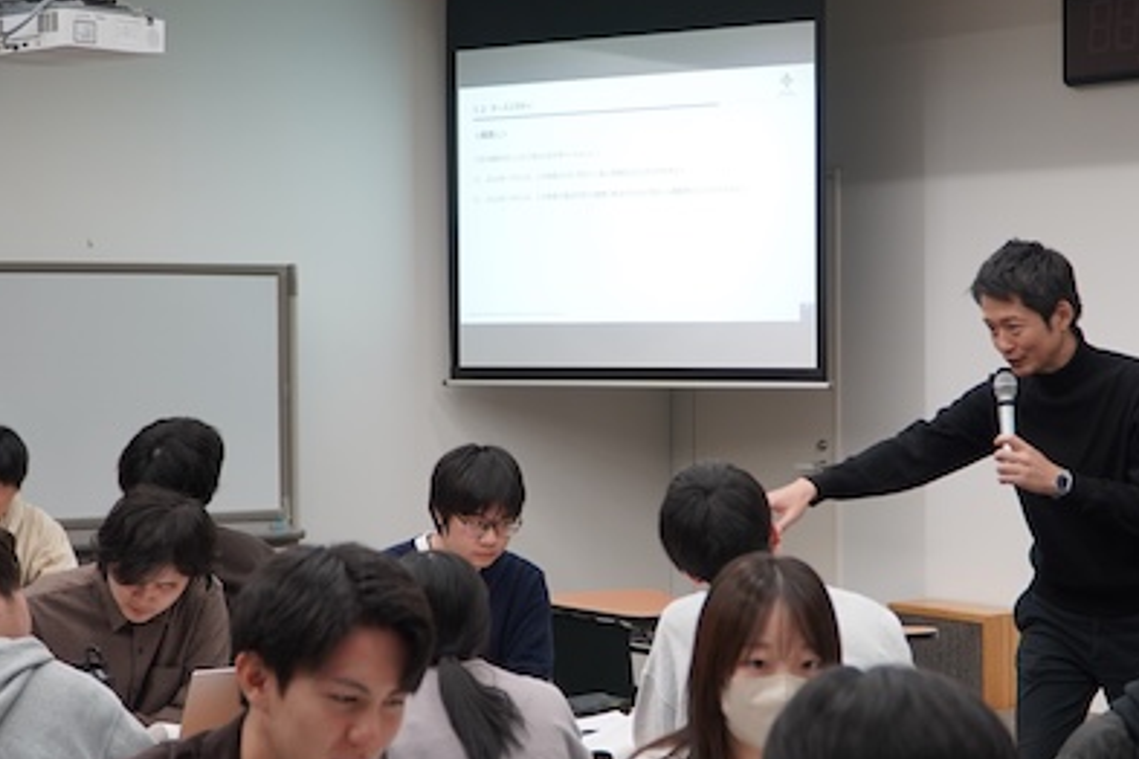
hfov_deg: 28.8
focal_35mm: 70
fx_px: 2215
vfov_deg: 19.4
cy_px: 442
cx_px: 675
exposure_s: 1/160
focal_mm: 37
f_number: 4
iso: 640
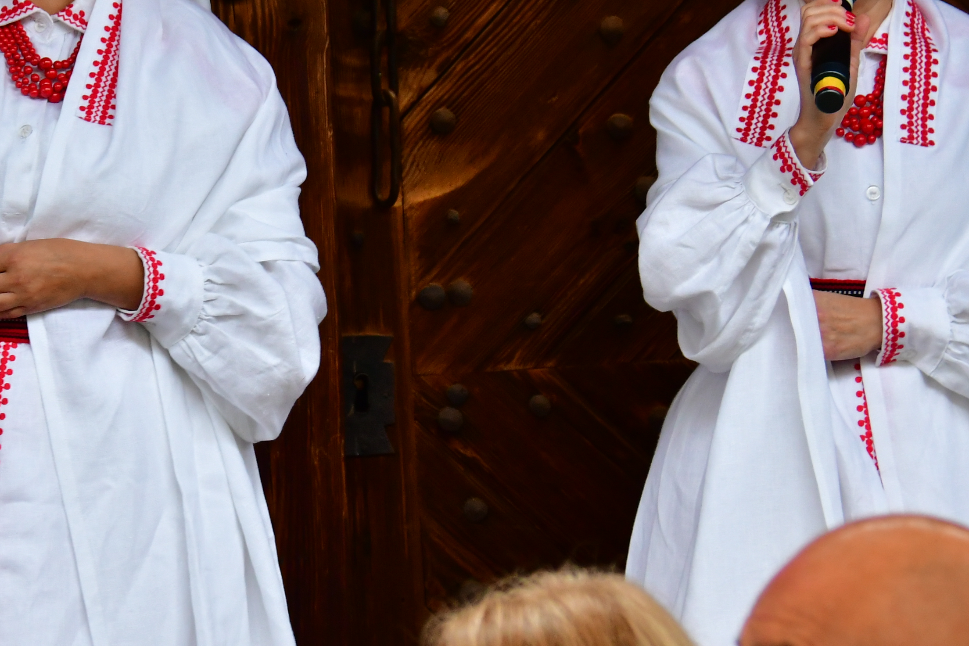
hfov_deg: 8.4
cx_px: 205
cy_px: 298
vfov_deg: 5.6
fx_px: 6567
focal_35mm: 244
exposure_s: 1/100
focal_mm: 86
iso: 1400
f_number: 5.6
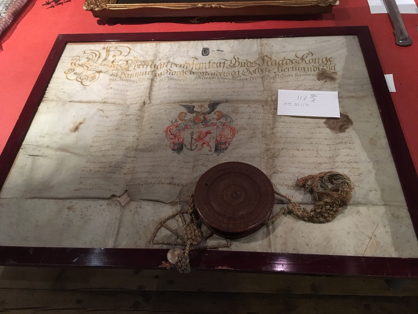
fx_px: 350
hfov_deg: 61.7
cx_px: 209
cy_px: 157
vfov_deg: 48.2
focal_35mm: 29
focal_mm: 4.15
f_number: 2.2
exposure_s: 1/17
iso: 200
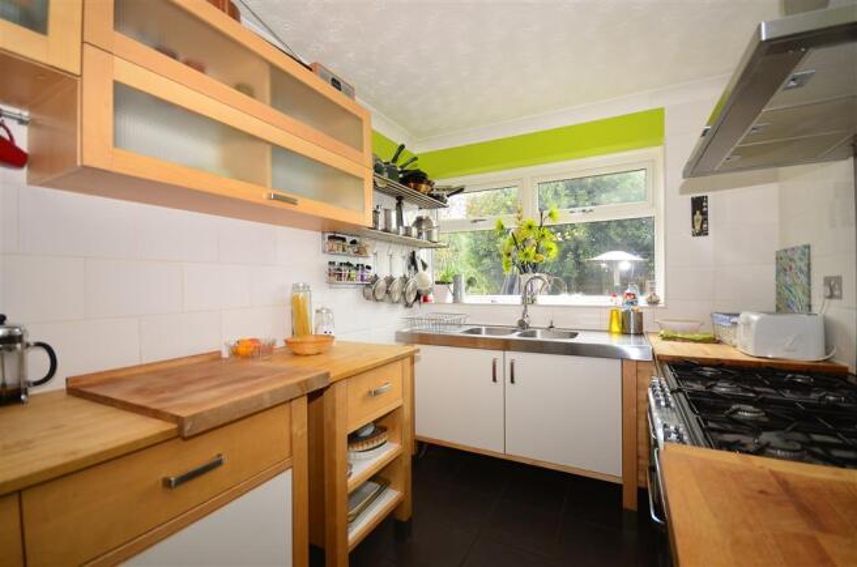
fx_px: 356
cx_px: 428
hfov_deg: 100.5
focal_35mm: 15
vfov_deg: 77.0
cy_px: 284
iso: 200
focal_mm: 10
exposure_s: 1/4
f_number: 5
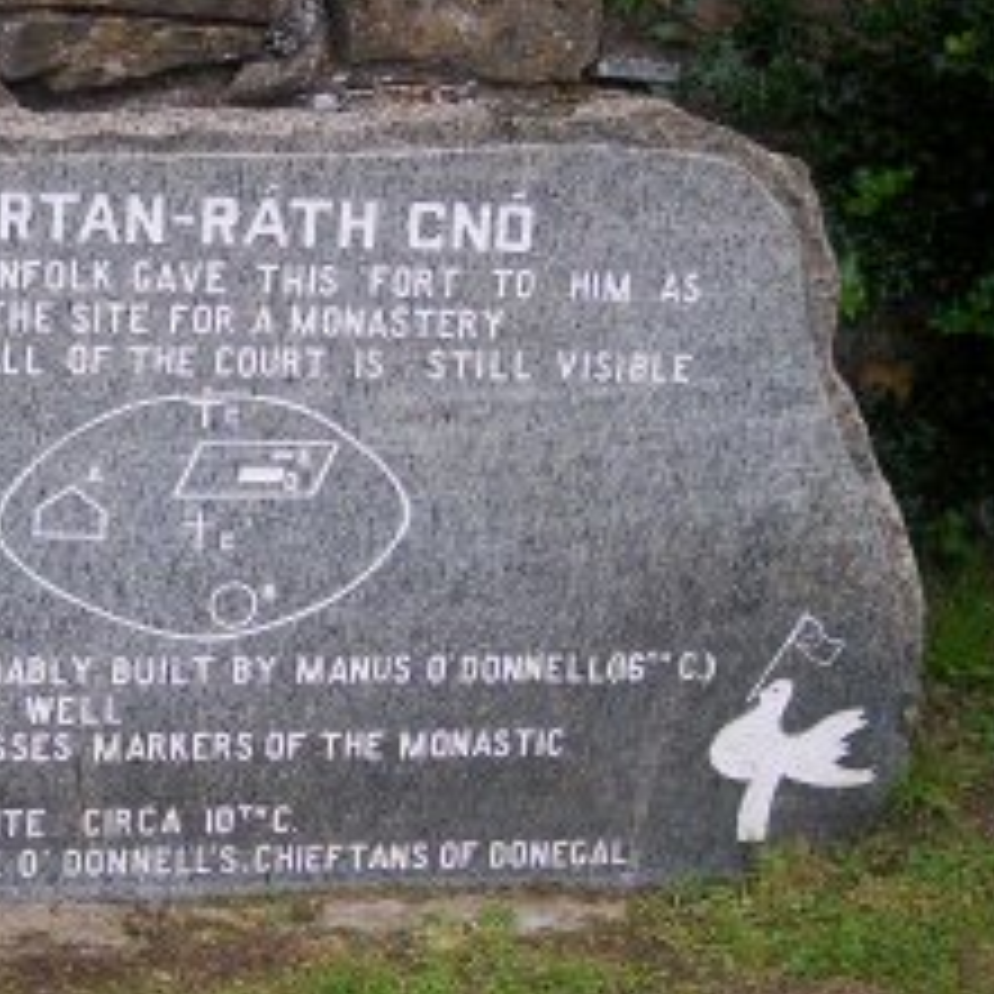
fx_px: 2437
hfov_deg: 22.8
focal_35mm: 75
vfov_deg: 23.1
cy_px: 466
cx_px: 227
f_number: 3.4
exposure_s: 1/500
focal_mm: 10.7
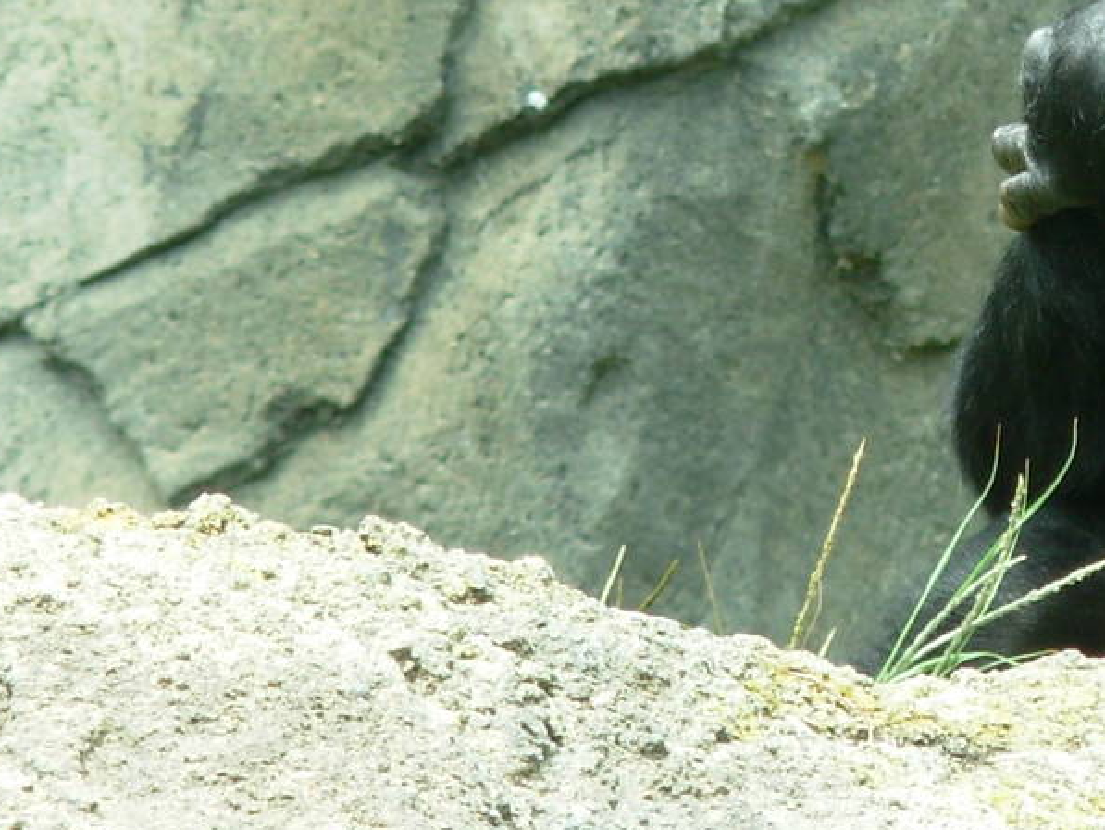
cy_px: -78
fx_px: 13953
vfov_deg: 3.4
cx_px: 1216
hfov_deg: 4.5
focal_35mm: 437
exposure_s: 1/102
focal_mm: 27
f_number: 4.8
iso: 50
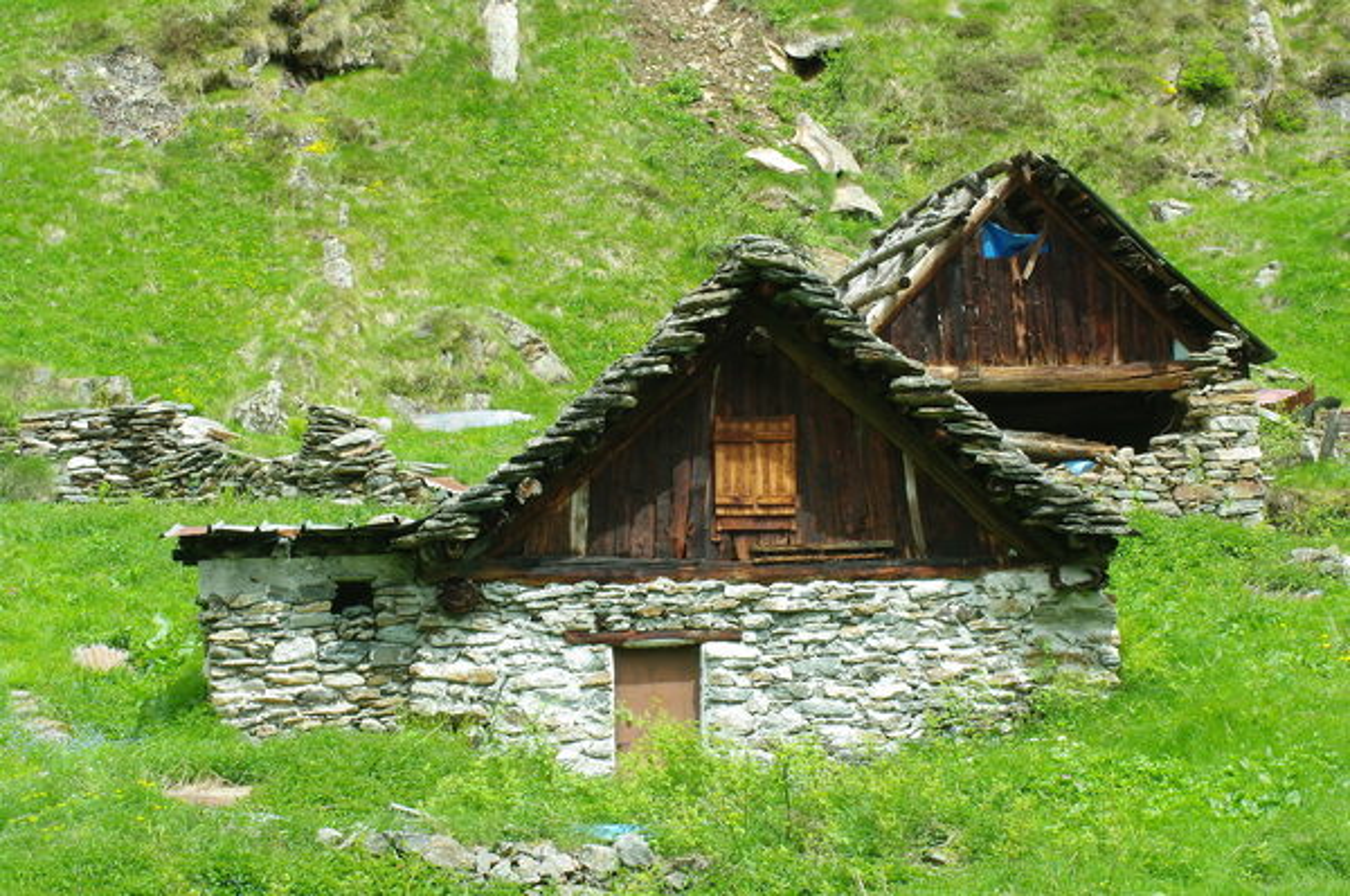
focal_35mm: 105
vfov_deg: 13.0
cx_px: 675
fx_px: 3931
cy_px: 448
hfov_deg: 19.5
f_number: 32
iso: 100
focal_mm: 70
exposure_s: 1/4
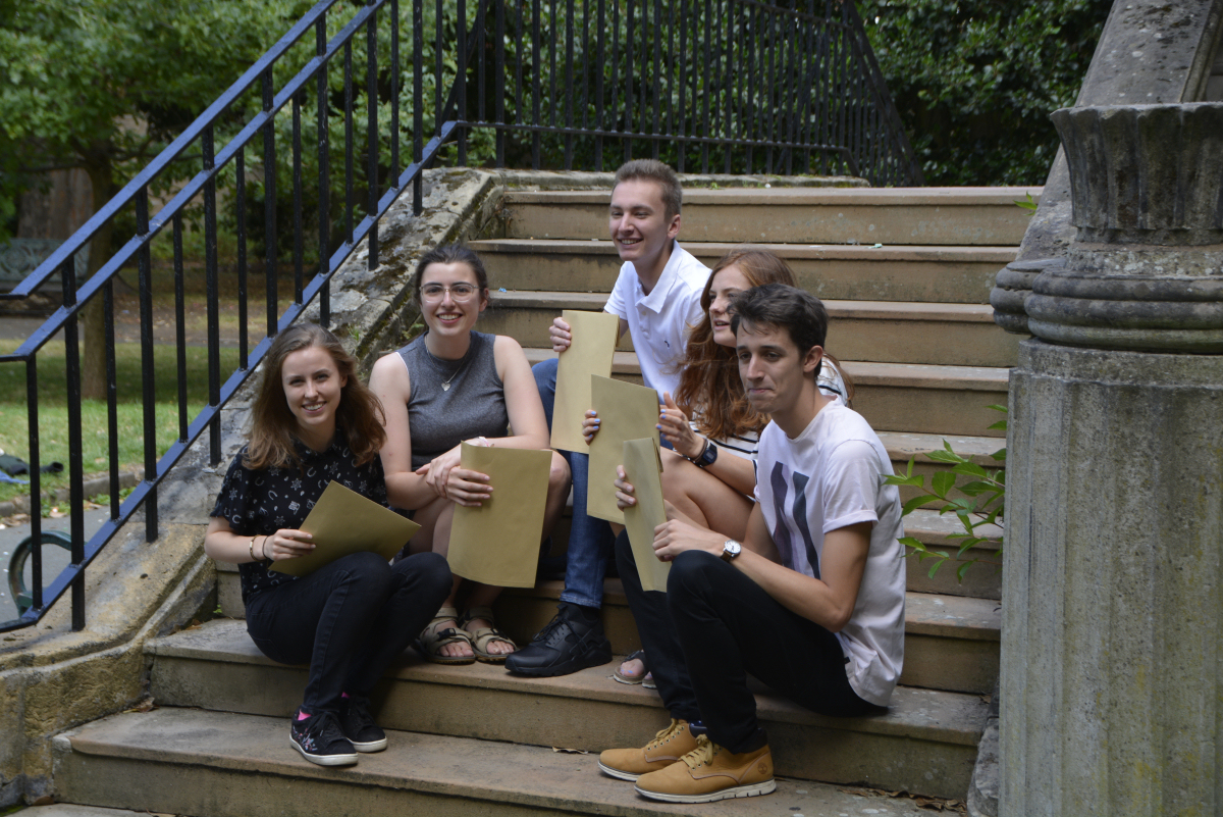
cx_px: 612
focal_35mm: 57
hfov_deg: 35.0
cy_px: 408
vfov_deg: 23.8
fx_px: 1937
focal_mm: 38
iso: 200
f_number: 6.3
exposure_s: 1/160
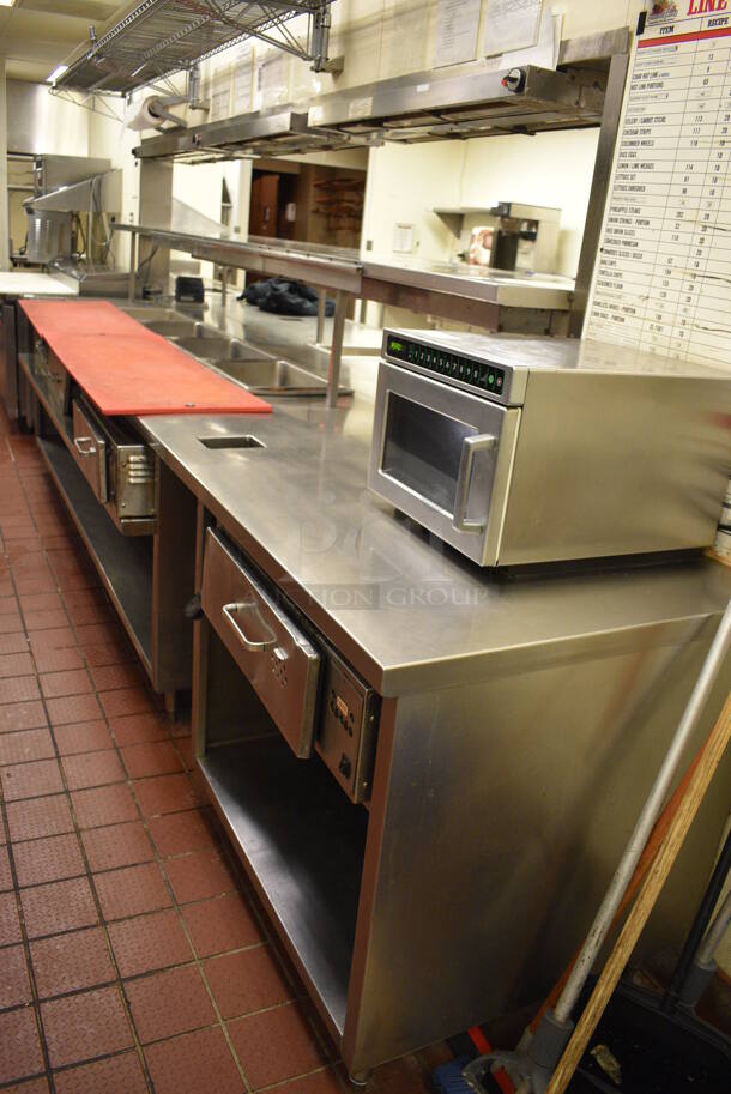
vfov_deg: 67.3
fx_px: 821
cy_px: 547
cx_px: 366
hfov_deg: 48.0
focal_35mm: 27
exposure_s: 1/125
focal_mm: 18
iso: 2000
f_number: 3.5
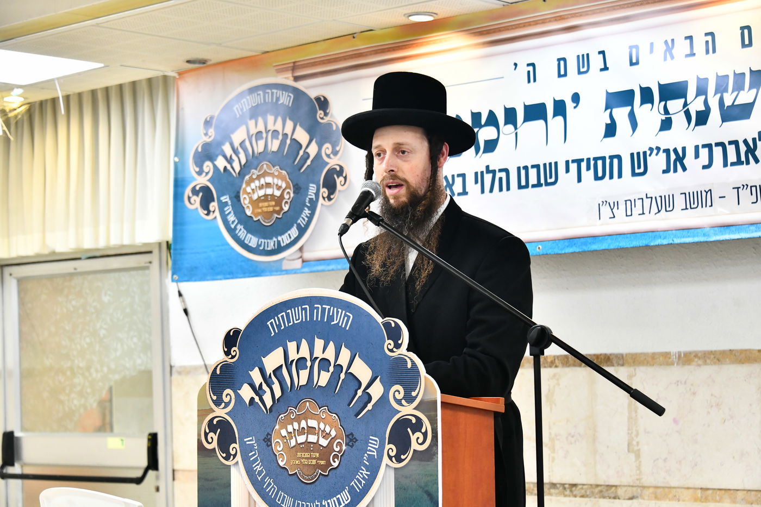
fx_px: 1649
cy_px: 254
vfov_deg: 17.5
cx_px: 380
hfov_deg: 26.0
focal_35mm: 78
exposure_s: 1/125
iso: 2500
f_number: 5.6
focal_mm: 78
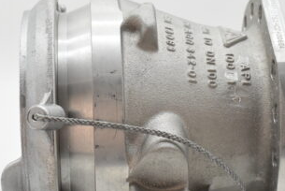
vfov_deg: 12.2
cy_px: 137
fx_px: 887
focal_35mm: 112
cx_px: 140
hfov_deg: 18.2
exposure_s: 1/1000
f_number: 8
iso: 1600
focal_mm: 38
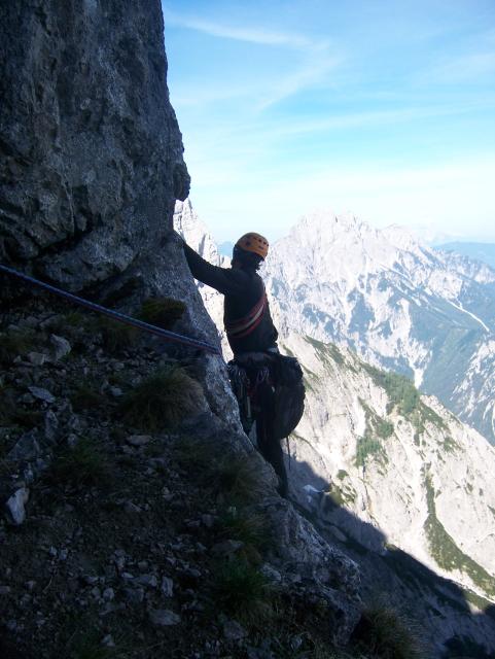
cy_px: 330
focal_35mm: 36
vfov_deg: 51.3
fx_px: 685
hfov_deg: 39.7
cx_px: 248
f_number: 2.8
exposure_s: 1/640
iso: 80
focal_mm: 6
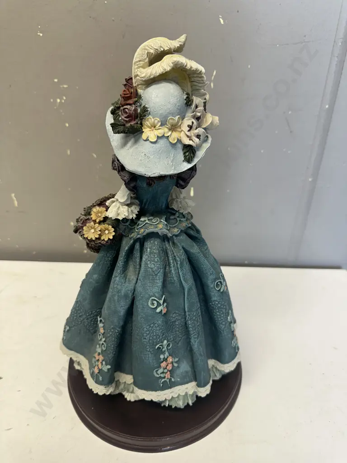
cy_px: 232
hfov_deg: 56.8
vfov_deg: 71.6
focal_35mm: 24
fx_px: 321
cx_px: 174
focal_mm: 6.86
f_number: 1.78
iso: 125
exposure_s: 1/100
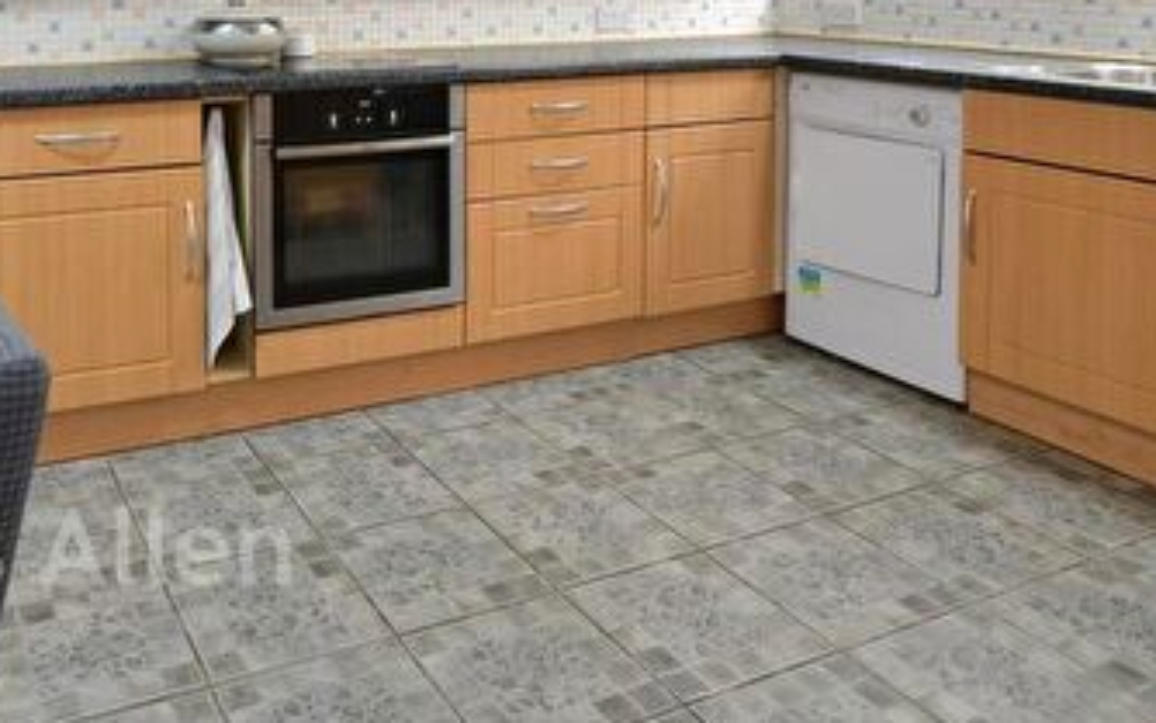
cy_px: -5
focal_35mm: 32
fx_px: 1008
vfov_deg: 35.6
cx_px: 305
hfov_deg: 57.0
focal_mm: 10
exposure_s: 1
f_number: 8
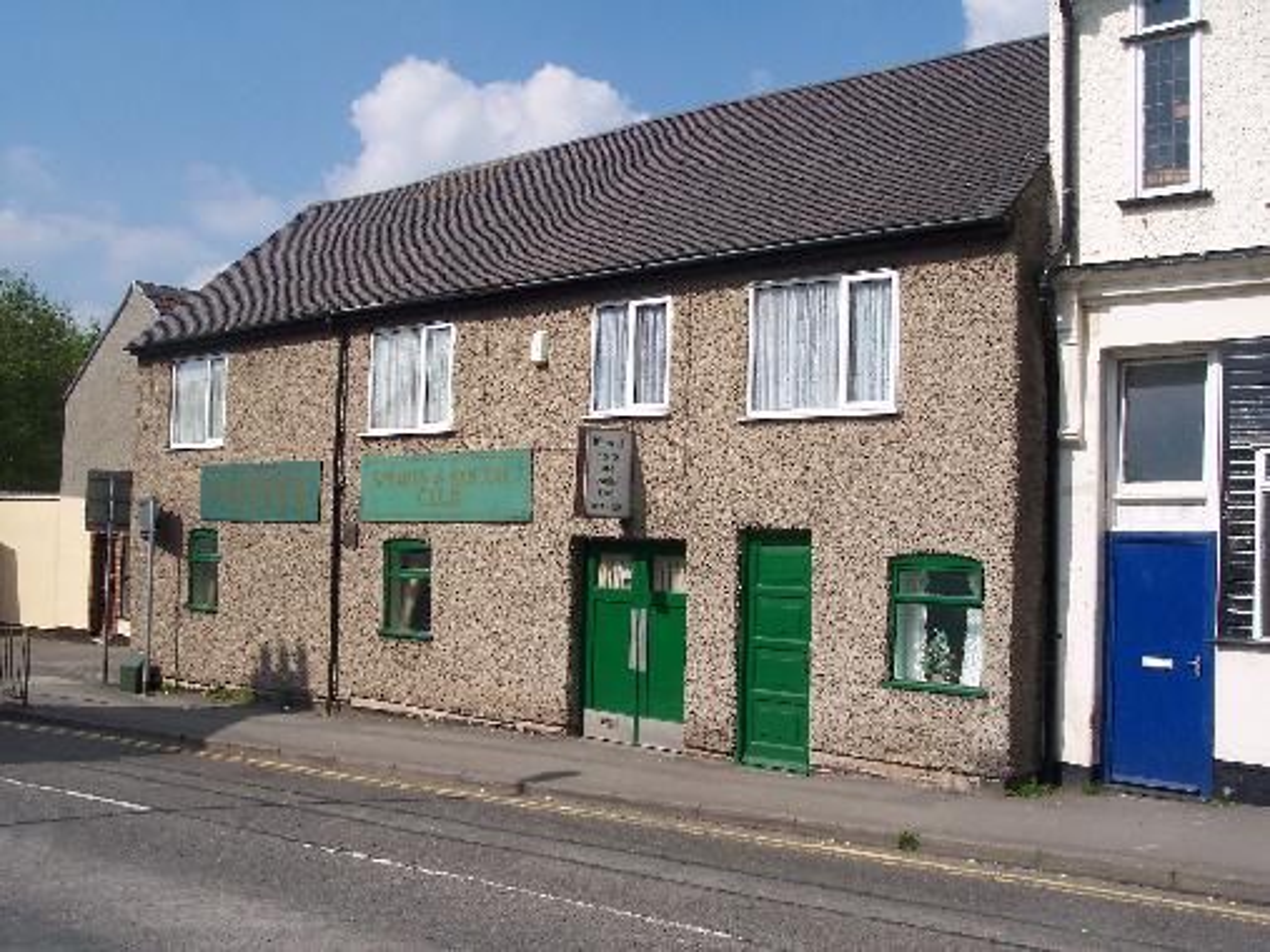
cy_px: 476
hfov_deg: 49.0
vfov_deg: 37.7
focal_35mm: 38
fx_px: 1394
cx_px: 635
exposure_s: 1/1000
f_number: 4.8
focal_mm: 8
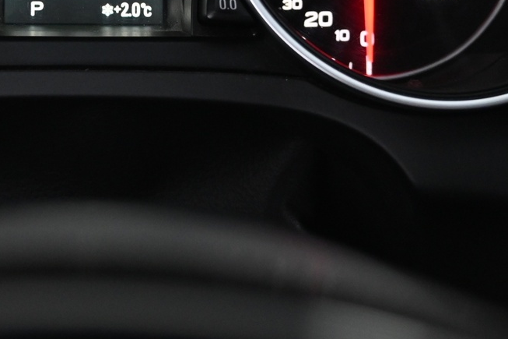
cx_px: 93
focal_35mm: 69
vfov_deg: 18.7
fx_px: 971
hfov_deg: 28.6
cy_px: -65
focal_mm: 18.5
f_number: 3.8
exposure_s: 1/30
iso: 2000
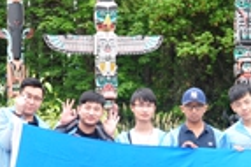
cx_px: 186
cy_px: 133
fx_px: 592
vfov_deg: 15.9
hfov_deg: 23.7
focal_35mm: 85
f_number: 8
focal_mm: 18
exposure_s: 1/60
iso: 200
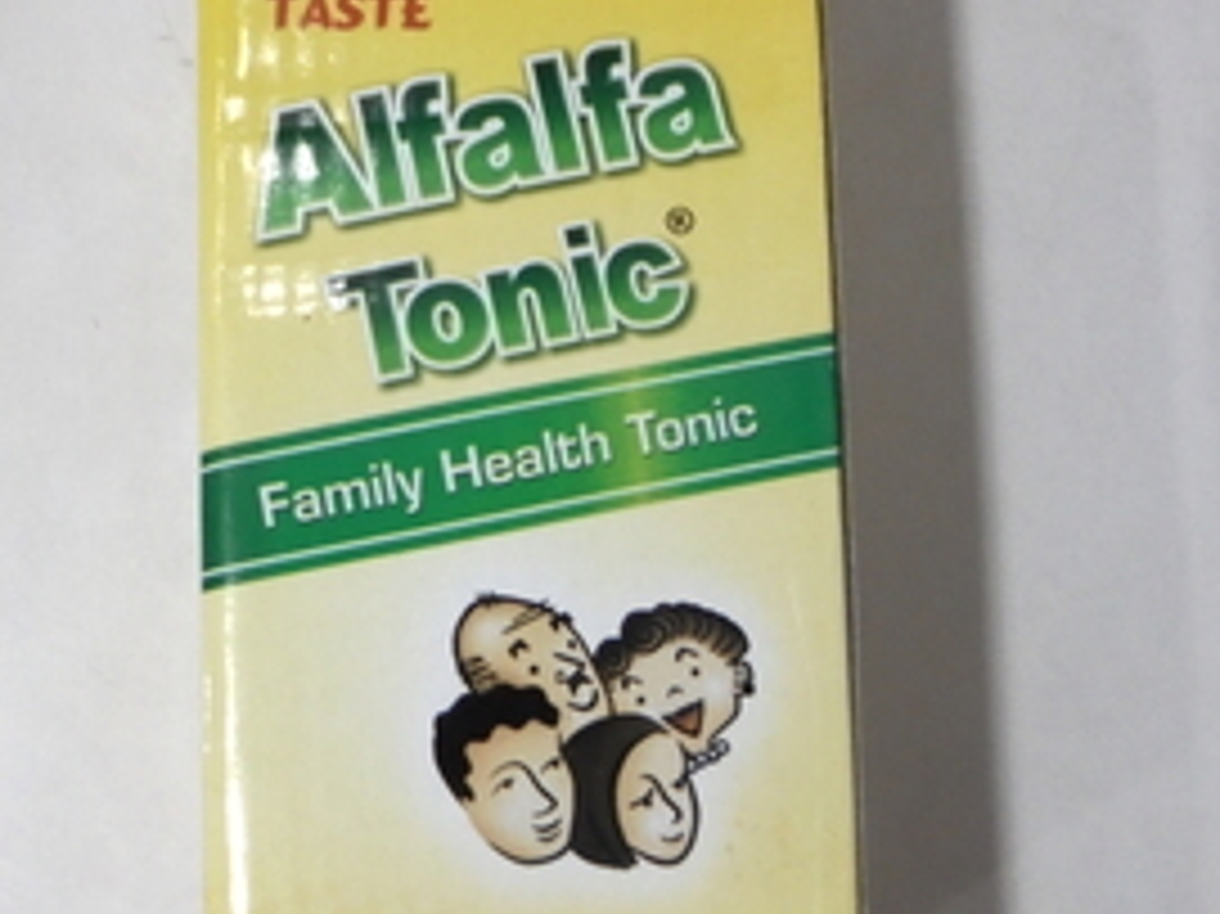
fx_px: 1691
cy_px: 425
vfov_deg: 30.2
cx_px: 459
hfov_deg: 39.4
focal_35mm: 48
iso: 400
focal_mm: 4.6
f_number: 3.5
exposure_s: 1/30
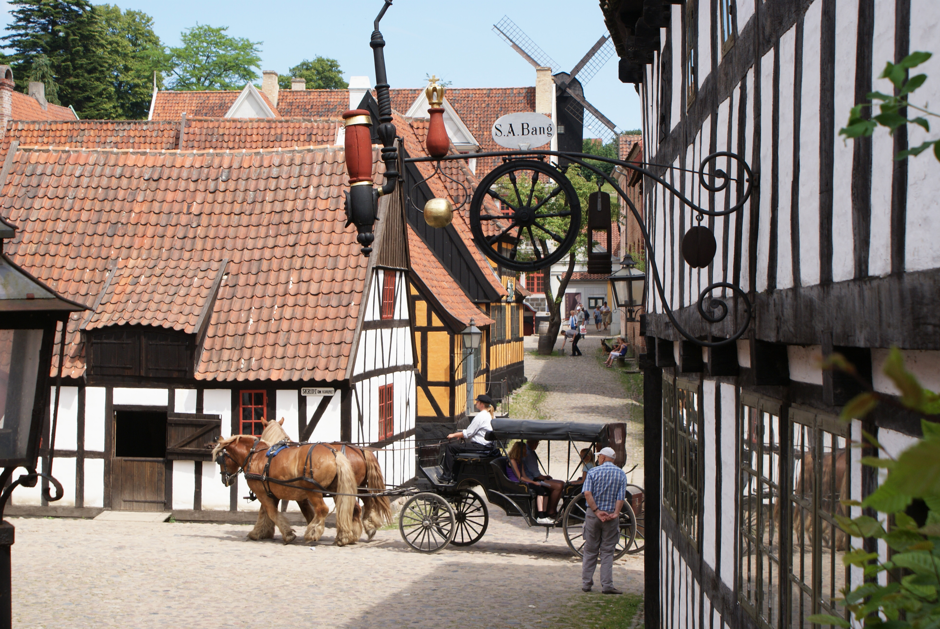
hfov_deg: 29.8
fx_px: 1765
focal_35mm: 68
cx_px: 470
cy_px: 314
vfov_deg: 20.2
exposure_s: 1/200
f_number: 9
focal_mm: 45
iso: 100
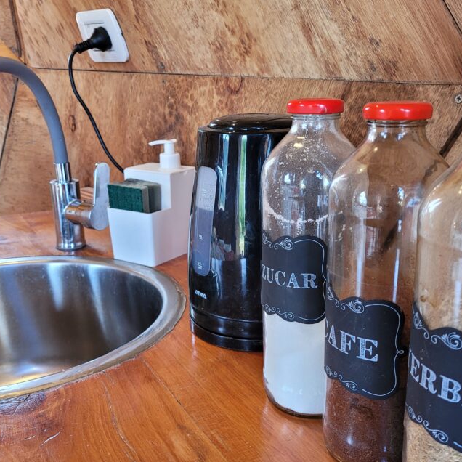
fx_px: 559
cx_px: 245
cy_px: 243
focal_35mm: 37
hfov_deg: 44.9
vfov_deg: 44.9
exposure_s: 1/100
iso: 160
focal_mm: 5.4
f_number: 1.8
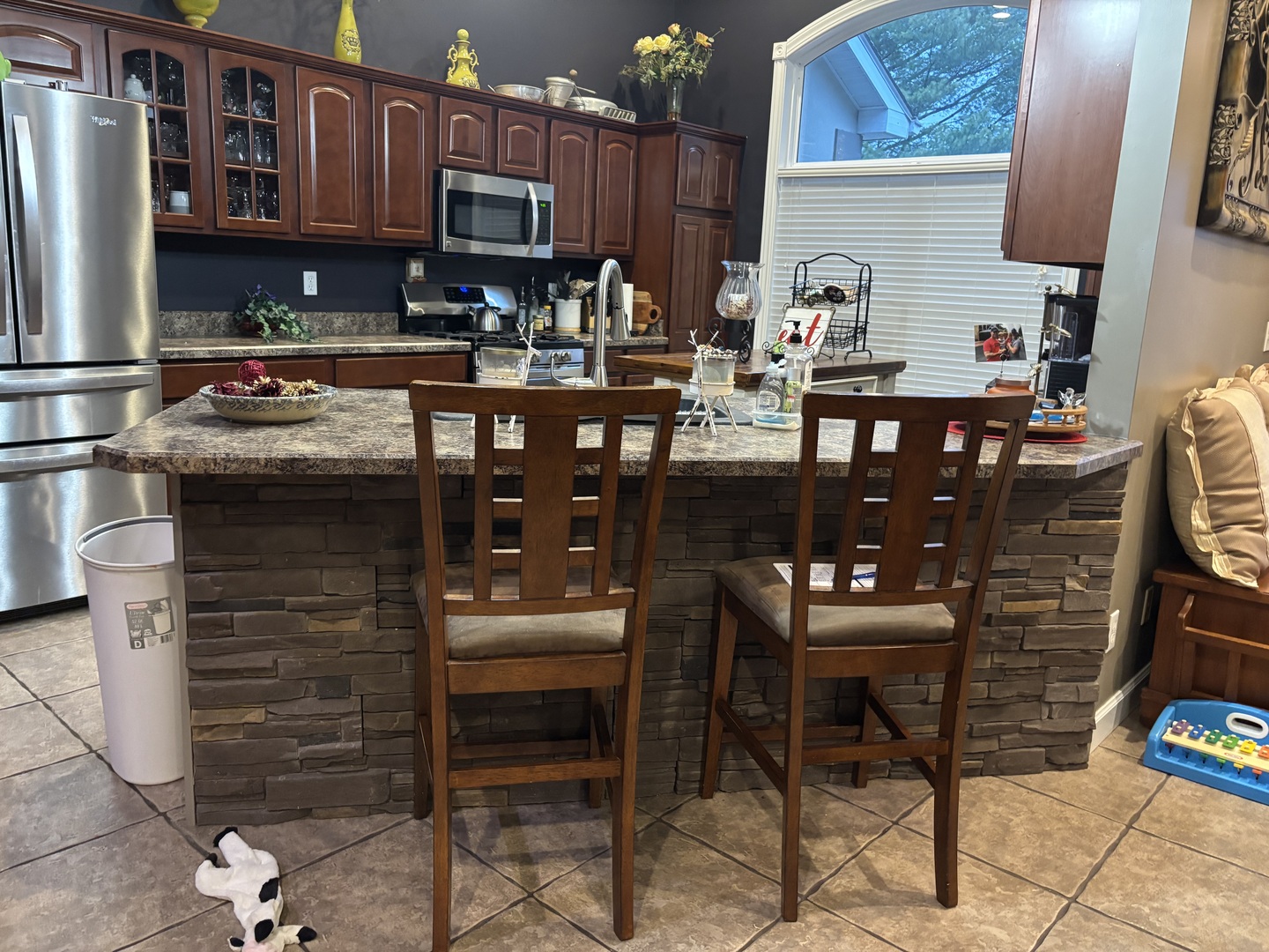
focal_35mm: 26
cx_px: 634
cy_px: 476
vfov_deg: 53.1
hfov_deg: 67.3
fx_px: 953
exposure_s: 1/40
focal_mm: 5.96
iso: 640
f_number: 1.6
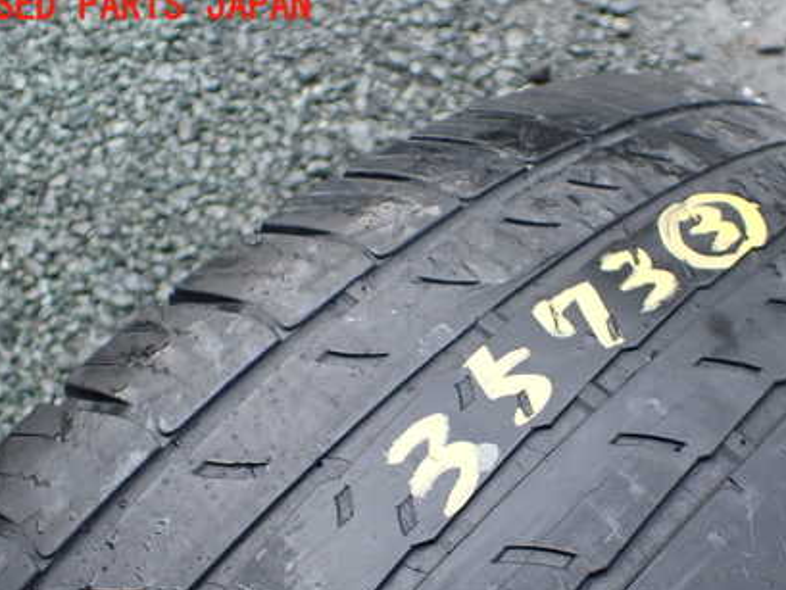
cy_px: 415
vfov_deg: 32.5
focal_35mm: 44
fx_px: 999
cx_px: 538
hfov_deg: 42.2
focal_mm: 5.4
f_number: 2.3
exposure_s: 1/125
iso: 320
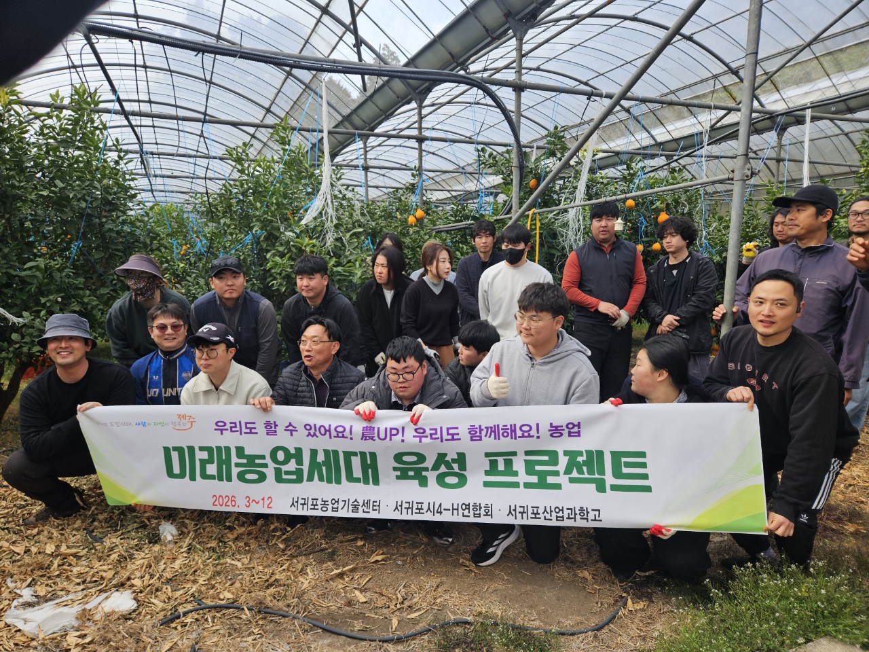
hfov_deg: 73.9
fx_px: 577
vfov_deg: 58.9
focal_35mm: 23
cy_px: 326
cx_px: 434
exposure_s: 1/445
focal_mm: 5.4
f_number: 1.8
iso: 25
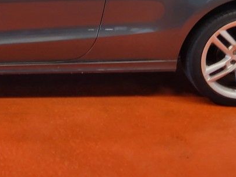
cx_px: 7
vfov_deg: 18.8
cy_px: 17
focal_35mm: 77
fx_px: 525
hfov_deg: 24.3
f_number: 2
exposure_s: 1/40
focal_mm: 3.08
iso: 160
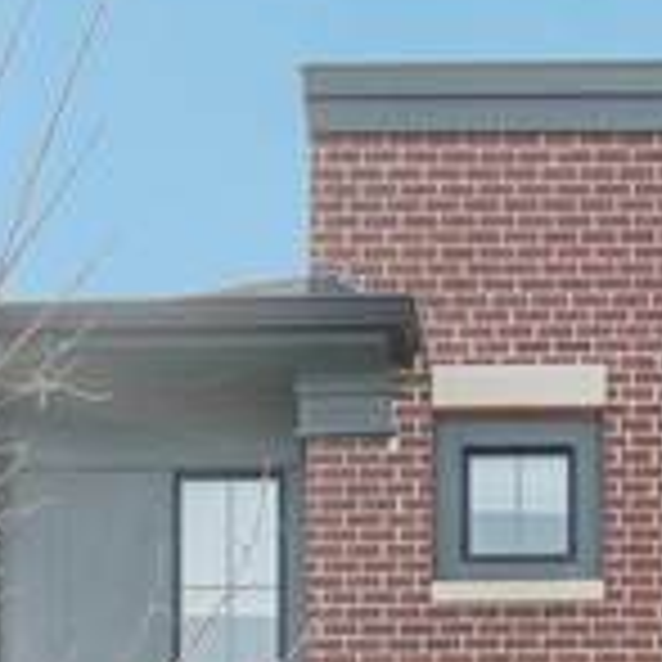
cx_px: 689
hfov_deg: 14.5
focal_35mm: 118
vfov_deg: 11.8
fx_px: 2553
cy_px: 1637
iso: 100
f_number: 8
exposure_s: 1/125
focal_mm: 16
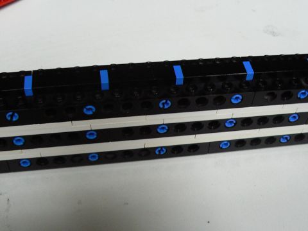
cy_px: 116
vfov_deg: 29.7
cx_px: 154
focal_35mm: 49
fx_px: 436
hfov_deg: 38.9
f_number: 2.8
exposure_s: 1/30
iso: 160
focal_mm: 6
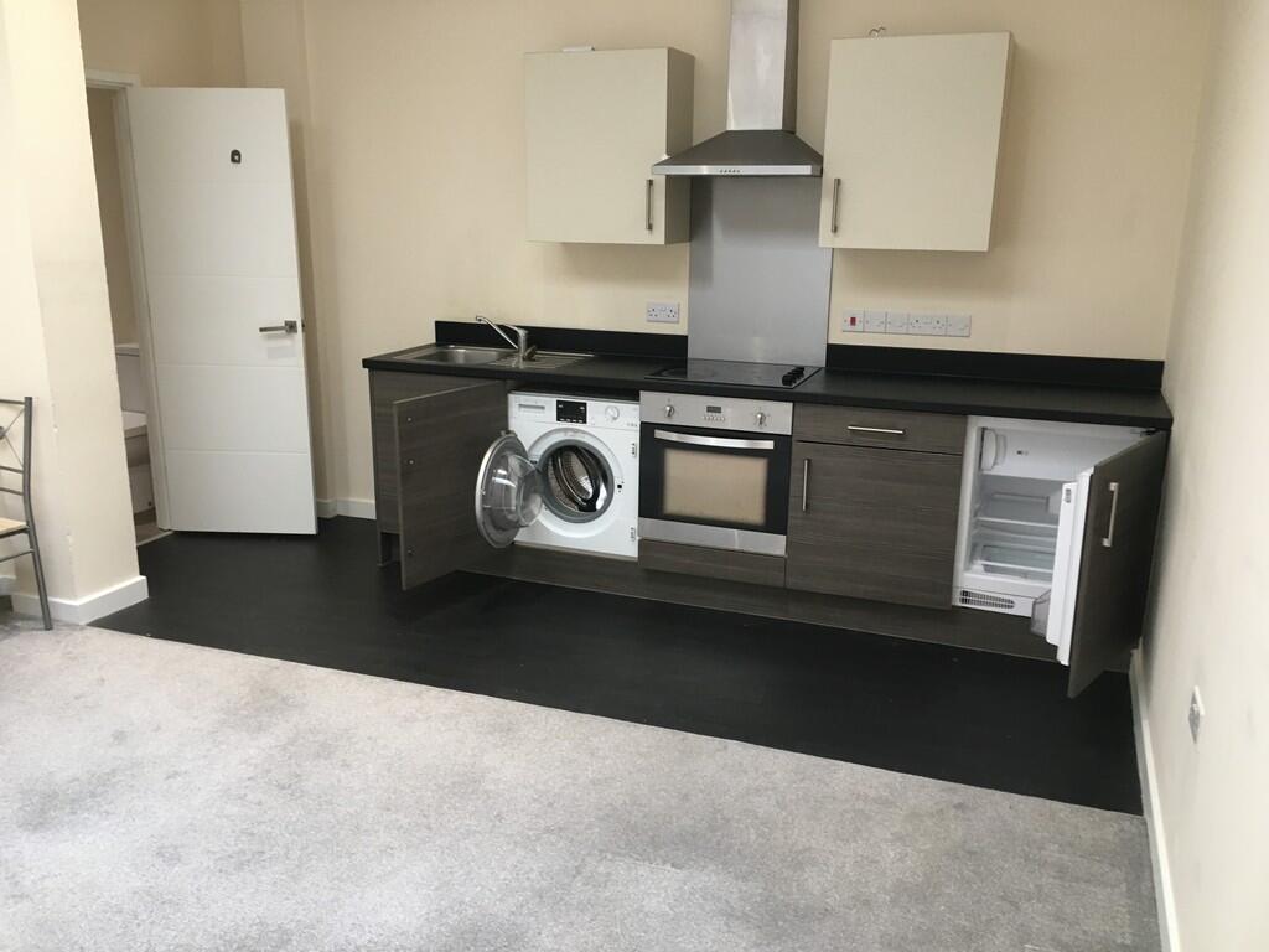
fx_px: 1063
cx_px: 634
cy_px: 476
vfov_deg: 48.2
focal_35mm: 29
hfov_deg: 61.7
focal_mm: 4.15
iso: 125
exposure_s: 1/33
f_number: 2.2
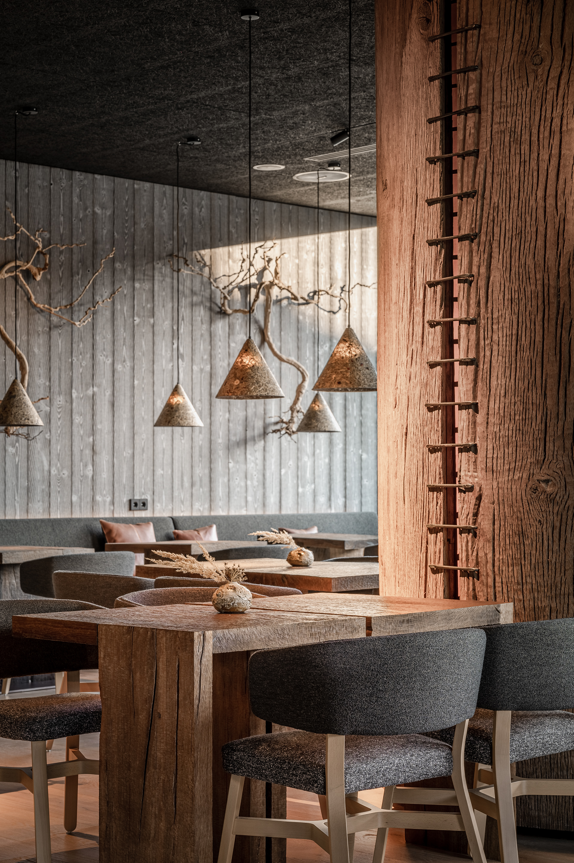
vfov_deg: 31.0
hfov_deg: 20.9
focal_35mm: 65
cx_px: 287
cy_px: 432
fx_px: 1557
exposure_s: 1/10
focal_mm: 65
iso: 200
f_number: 9
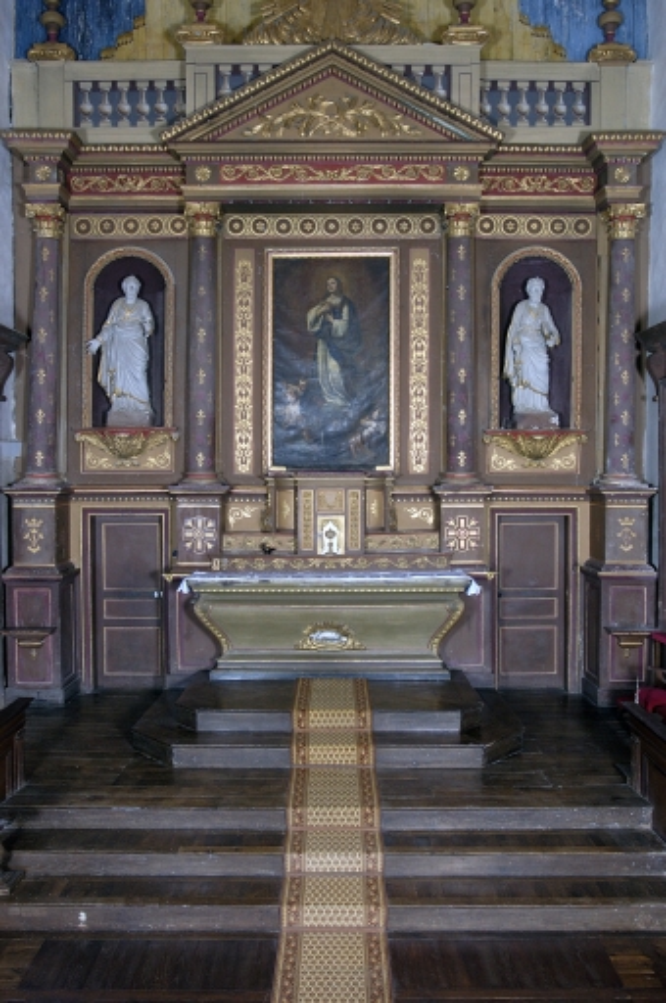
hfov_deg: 39.9
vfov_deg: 57.3
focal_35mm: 33
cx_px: 333
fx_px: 918
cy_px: 502
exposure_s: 1/30
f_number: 5.6
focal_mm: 22
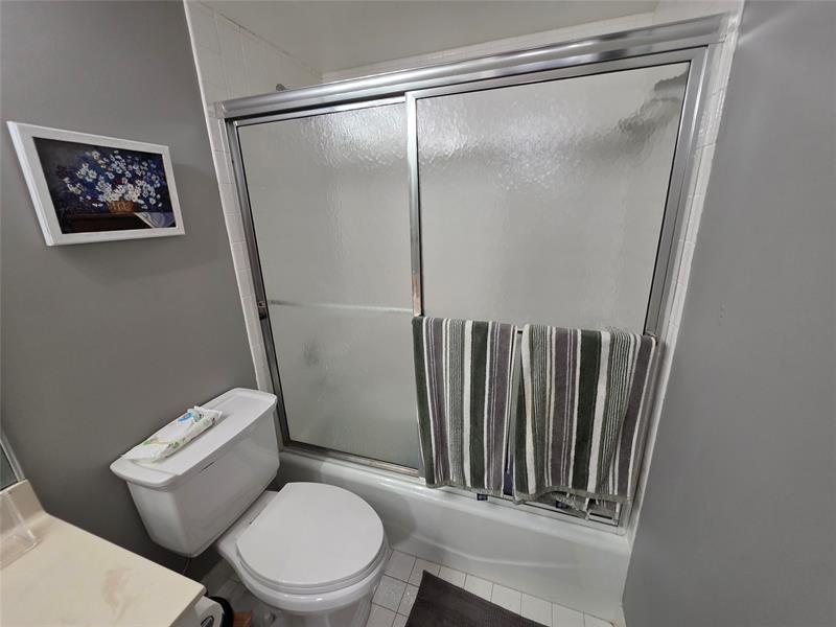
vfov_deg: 89.9
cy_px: 314
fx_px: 314
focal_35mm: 13
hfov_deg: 106.2
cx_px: 418
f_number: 1.9
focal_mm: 2.2
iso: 250
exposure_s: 1/60
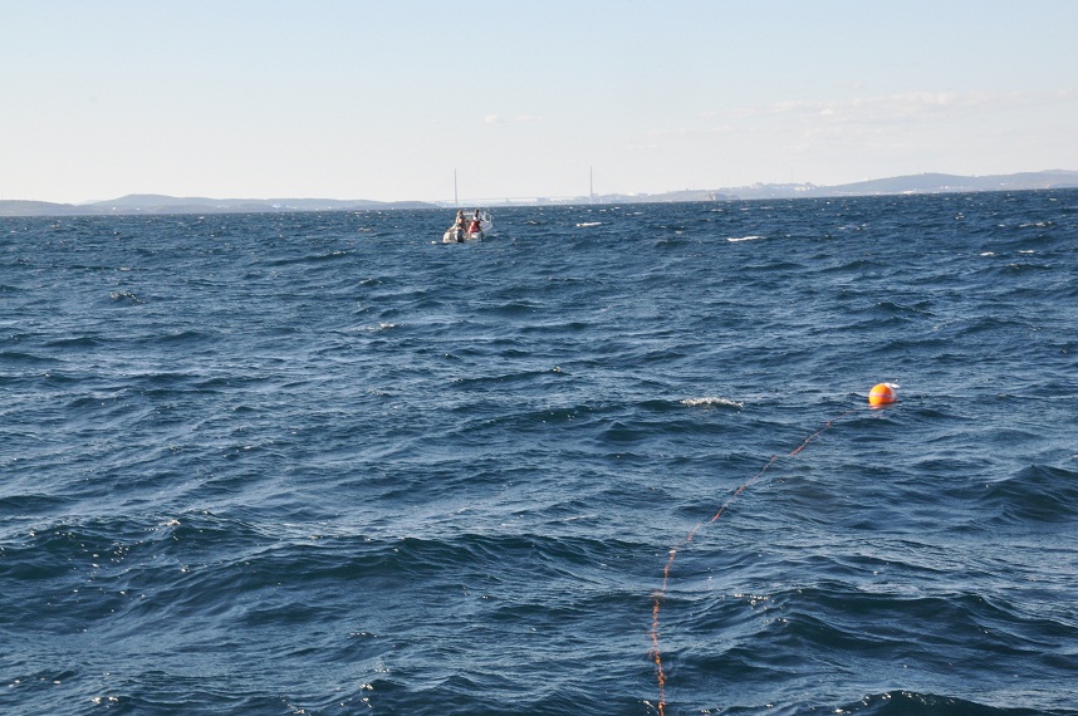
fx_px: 2154
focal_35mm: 72
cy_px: 358
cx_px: 539
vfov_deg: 18.9
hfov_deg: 28.1
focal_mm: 48
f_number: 16
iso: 640
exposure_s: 1/200
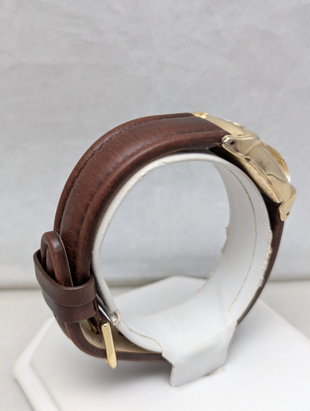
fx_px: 572
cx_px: 155
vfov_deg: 39.6
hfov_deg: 30.3
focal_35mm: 48
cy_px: 206
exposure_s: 1/60
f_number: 1.85
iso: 57
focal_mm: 6.81
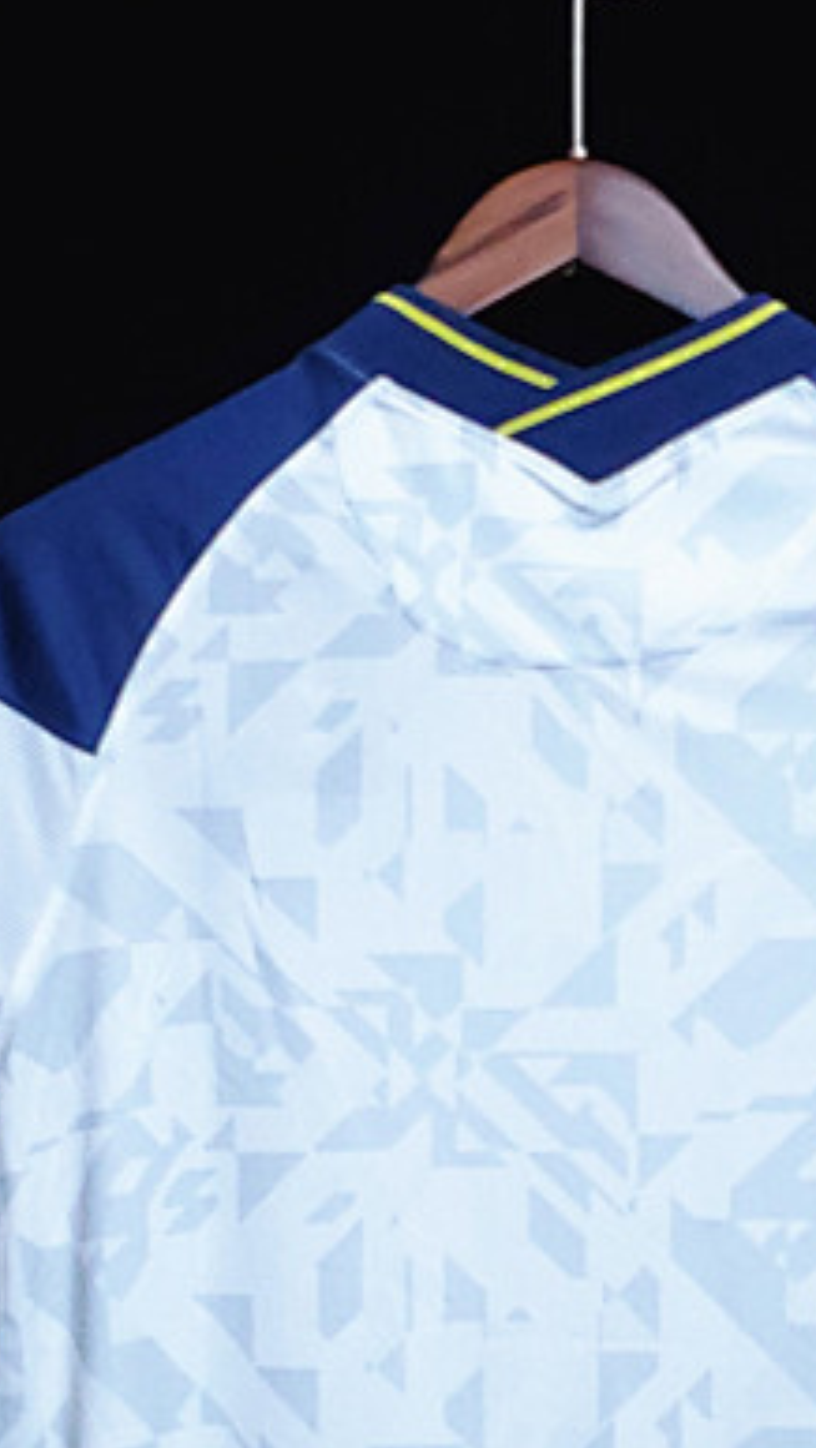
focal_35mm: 79
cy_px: 1018
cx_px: 591
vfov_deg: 26.6
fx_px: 3035
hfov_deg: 15.3
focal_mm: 4.3
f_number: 1.5
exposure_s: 1/90
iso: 400
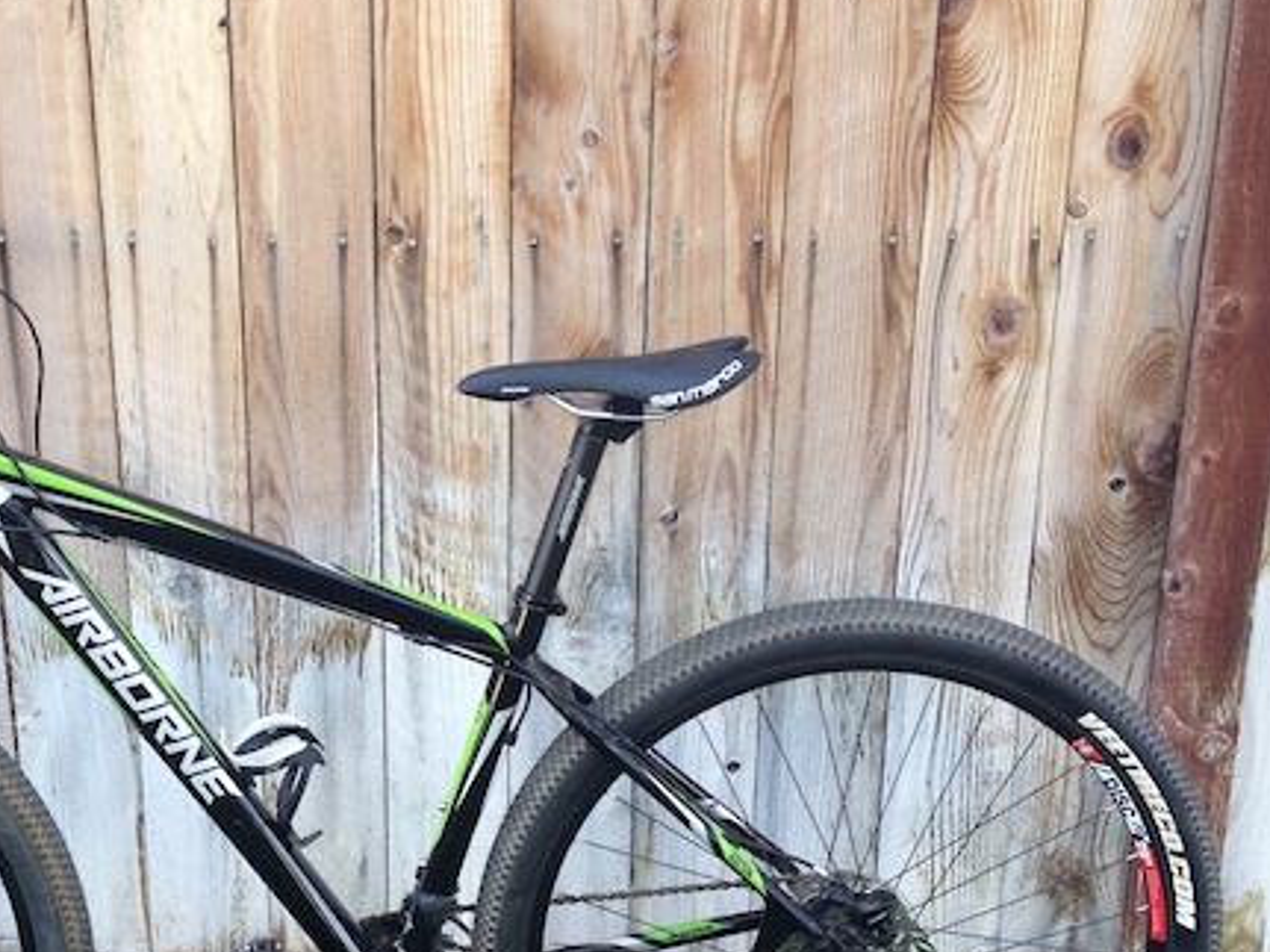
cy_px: 581
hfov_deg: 29.4
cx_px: 348
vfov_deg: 22.5
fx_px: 2384
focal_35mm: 65
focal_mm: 4.28
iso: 64
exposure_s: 1/60
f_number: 2.4
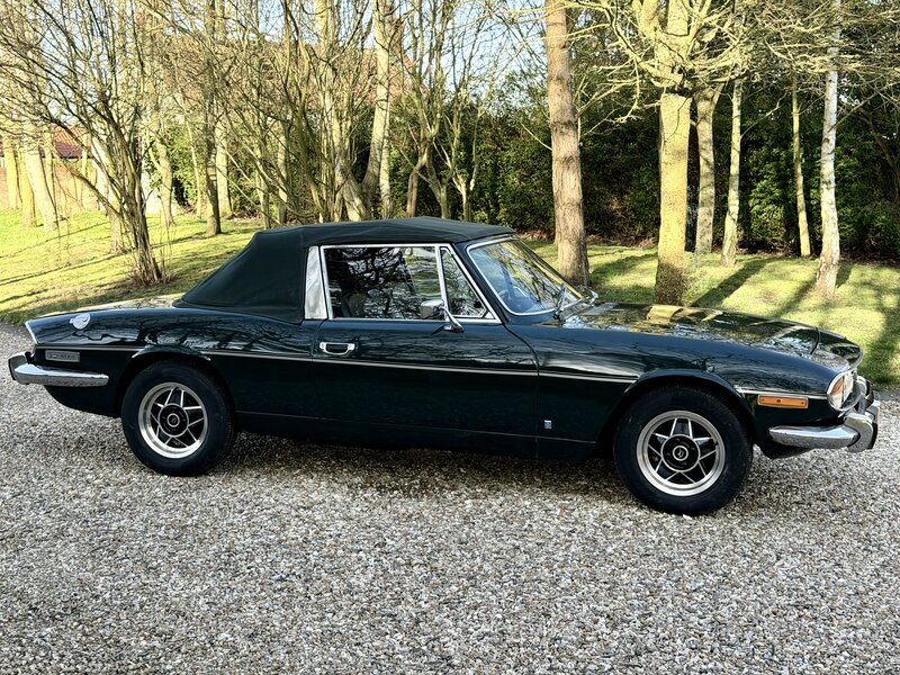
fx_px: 1248
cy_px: 338
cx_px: 450
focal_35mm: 48
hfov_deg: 39.7
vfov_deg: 30.3
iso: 80
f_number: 1.78
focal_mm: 6.76
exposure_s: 1/487
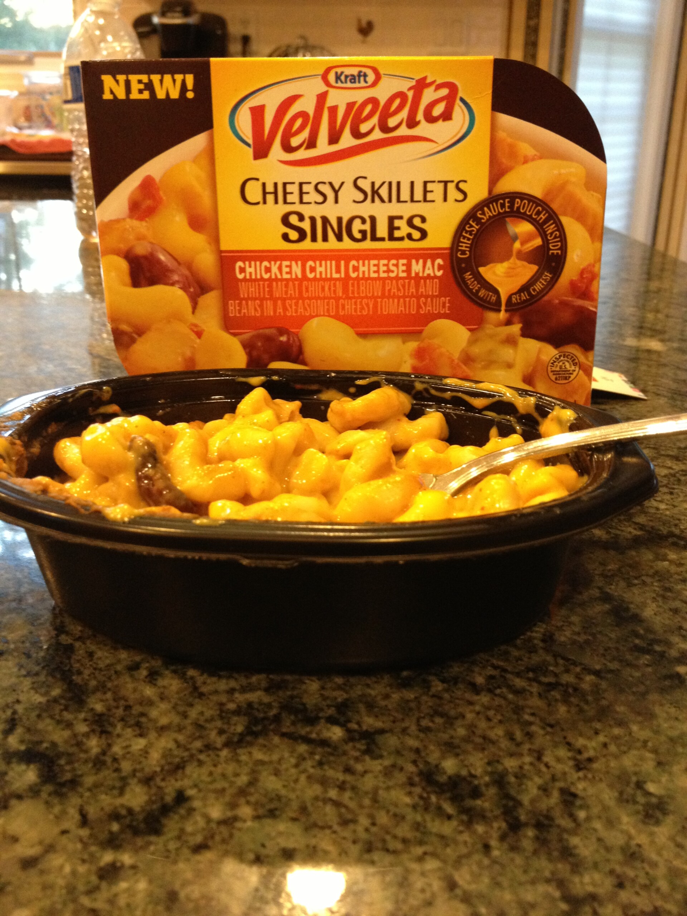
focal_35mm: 35
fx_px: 926
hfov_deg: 40.7
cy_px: 458
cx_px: 344
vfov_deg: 52.6
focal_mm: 4.28
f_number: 2.4
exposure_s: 1/20
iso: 320
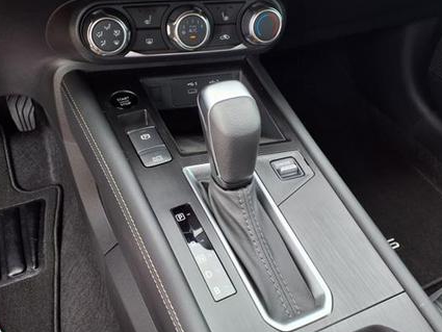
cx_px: 218
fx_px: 409
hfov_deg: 56.8
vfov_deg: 44.2
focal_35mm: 32
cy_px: 155
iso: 40
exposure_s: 1/120
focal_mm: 3.58
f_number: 1.9
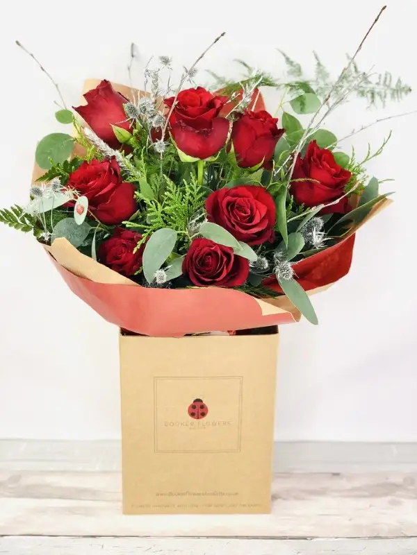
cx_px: 208
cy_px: 278
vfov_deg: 36.8
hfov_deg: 28.0
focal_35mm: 52
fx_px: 835
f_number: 2.4
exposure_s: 1/50
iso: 40
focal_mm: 6
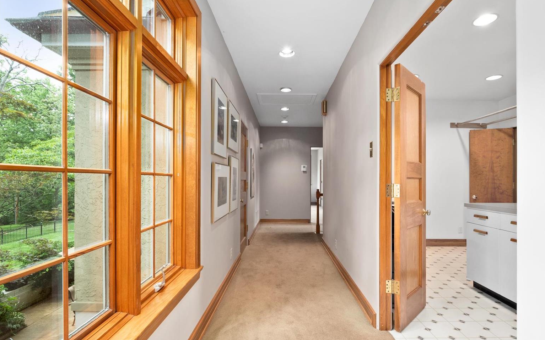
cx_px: 283
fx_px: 253
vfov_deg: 67.9
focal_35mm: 17
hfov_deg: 94.3
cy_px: 185
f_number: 7.1
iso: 400
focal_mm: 8
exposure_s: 1/4
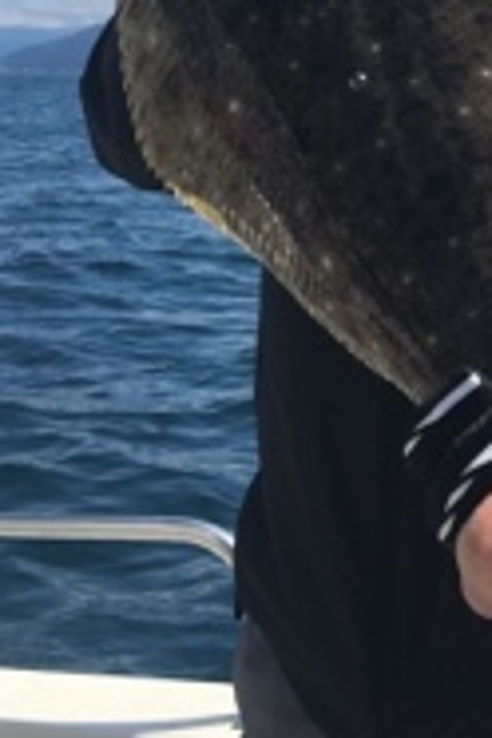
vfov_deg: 28.7
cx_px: 524
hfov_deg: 20.1
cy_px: -32
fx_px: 1332
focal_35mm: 65
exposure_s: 1/1479
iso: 25
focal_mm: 4.15
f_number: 2.2
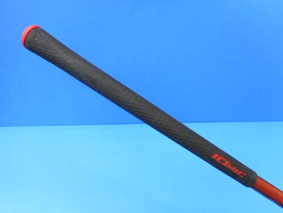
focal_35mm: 25
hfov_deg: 69.4
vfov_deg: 54.9
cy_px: 106
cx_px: 142
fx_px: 204
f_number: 3.7
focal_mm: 4.5
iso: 180
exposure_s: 1/30
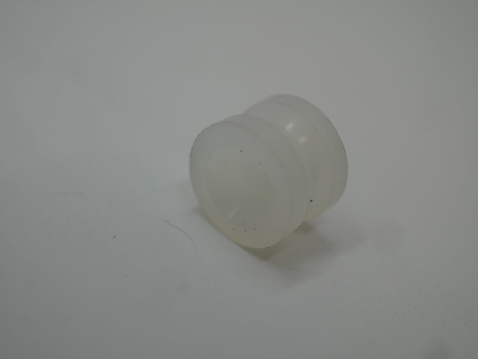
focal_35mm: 60
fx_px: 829
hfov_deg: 32.2
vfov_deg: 24.4
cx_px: 239
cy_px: 180
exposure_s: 1/125
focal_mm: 30
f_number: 3.2
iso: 200
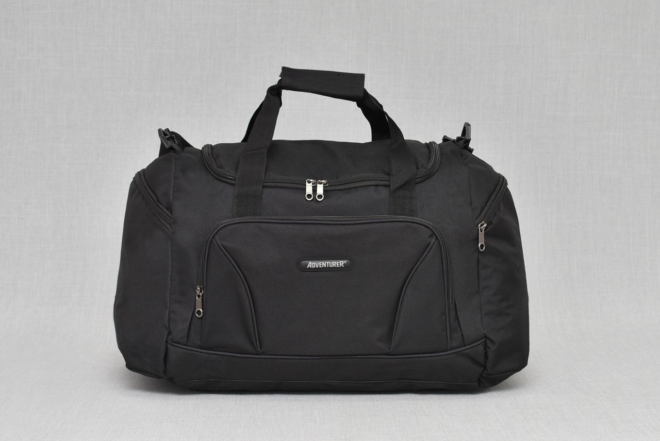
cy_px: 220
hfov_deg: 36.8
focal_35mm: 54
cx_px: 330
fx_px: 991
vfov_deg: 25.1
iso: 100
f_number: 5.6
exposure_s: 1/60
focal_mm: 36
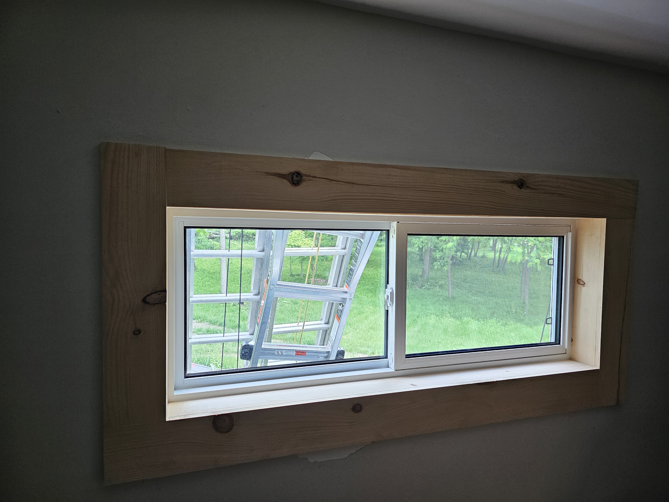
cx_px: 334
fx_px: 445
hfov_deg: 73.9
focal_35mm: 23
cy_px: 251
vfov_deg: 58.9
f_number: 1.7
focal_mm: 6.3
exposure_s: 1/207
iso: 250
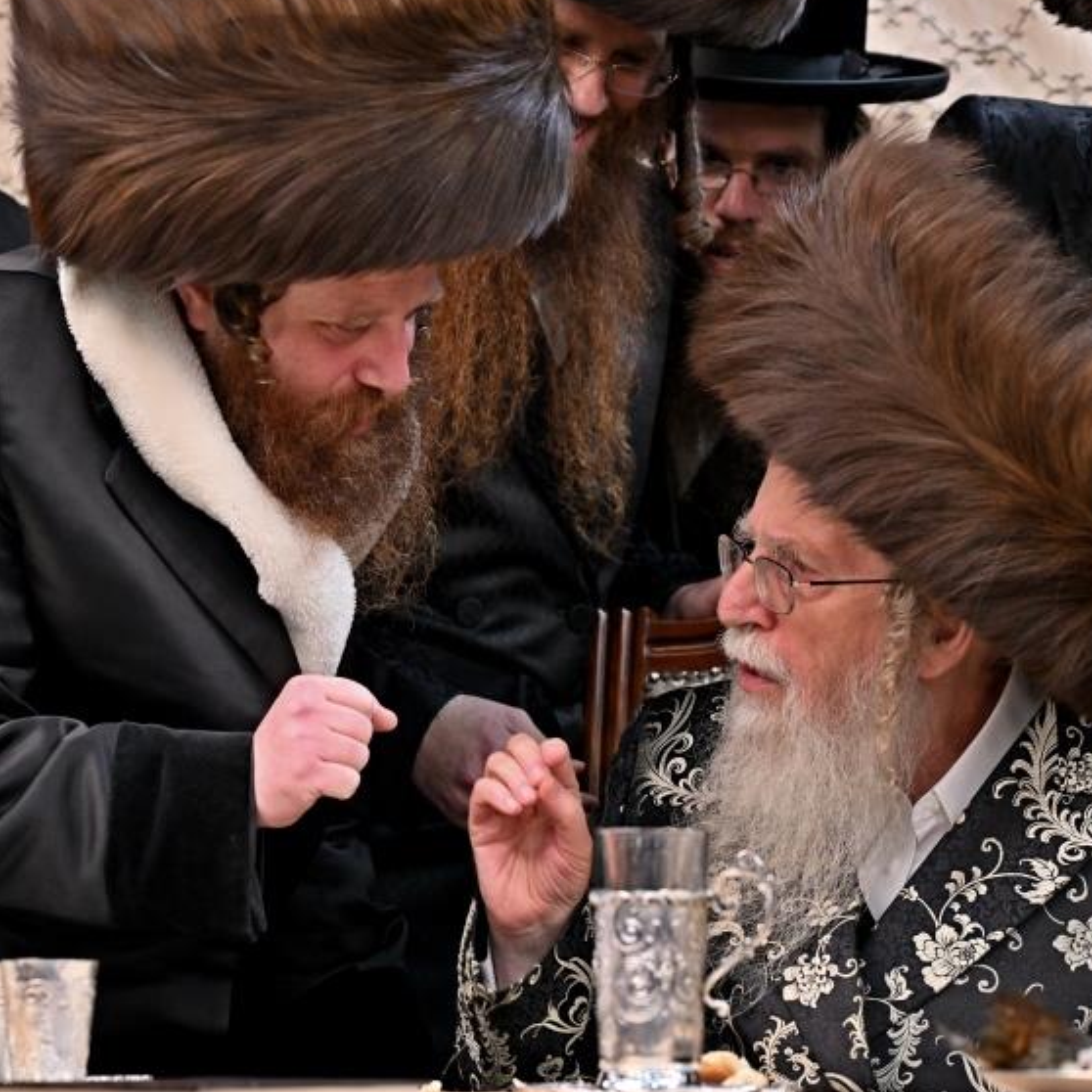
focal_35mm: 142
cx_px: 558
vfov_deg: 12.3
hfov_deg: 12.3
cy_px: 576
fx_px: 5068
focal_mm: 91
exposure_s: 1/160
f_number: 4
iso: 500
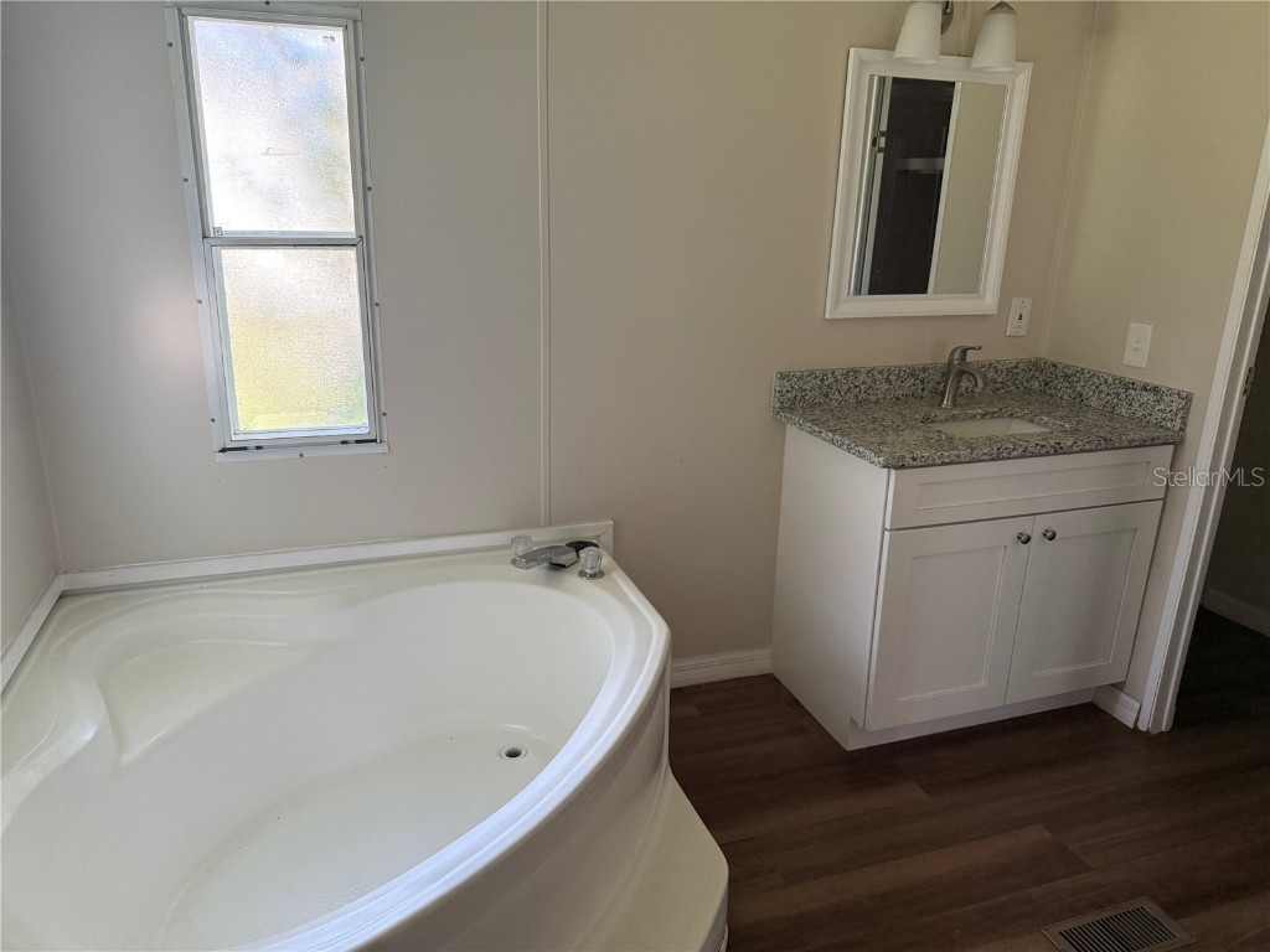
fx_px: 881
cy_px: 476
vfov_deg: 56.8
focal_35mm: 24
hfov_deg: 71.6
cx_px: 635
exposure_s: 1/61
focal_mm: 6.76
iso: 200
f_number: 1.78
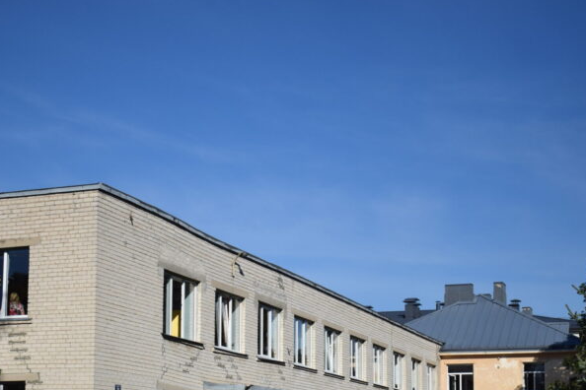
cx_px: 230
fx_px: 1137
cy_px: 333
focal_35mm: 70
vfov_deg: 19.2
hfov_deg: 28.8
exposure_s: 1/4000
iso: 250
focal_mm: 27
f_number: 4
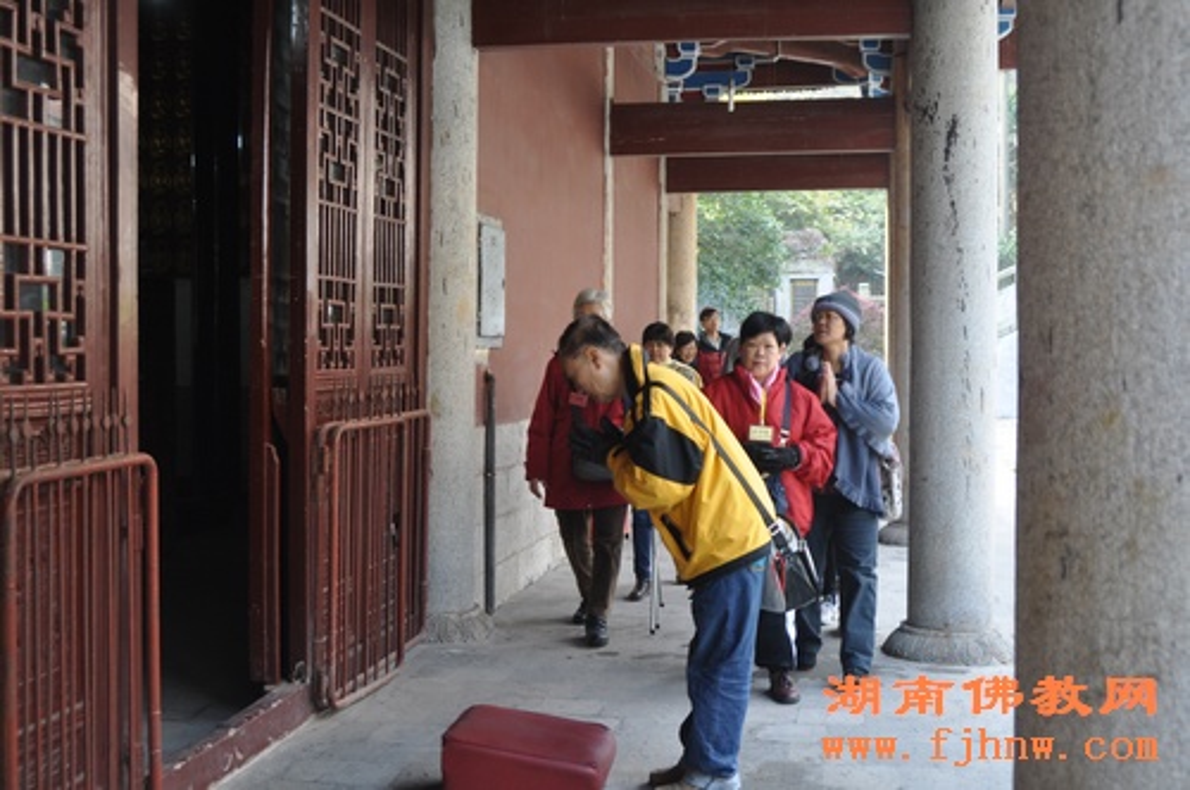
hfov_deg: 46.5
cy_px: 395
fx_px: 1387
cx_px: 595
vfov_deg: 31.8
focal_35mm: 42
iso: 400
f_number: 4
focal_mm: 28
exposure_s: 1/60
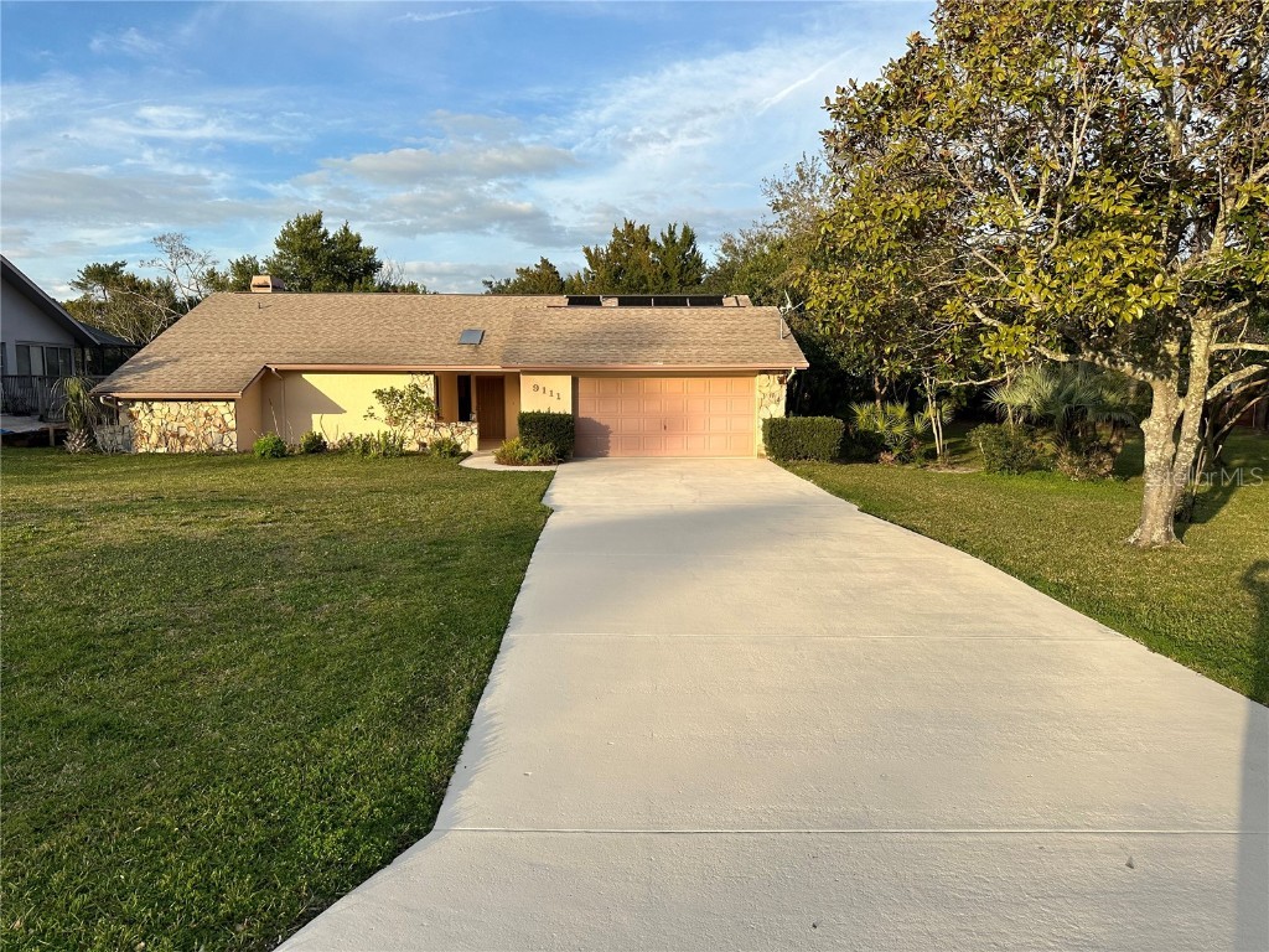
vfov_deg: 56.8
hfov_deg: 71.6
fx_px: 880
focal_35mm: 24
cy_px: 476
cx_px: 634
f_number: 1.78
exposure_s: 1/2809
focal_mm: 6.86
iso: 80
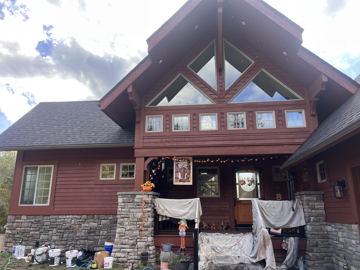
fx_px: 270
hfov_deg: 67.3
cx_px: 180
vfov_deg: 53.1
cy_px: 135
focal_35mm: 26
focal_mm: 5.1
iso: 50
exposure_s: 1/510
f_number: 1.6
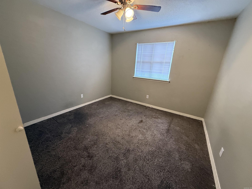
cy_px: 94
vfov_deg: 85.7
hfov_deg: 102.1
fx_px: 102
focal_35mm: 14
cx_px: 126
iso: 500
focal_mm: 2.22
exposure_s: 1/60
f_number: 2.2
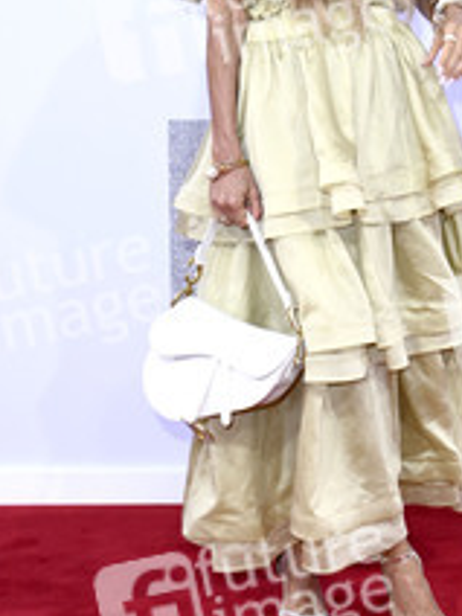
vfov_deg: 25.4
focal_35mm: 76
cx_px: 328
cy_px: 160
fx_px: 1352
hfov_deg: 19.3
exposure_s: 1/200
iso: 800
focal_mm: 42
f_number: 5.6
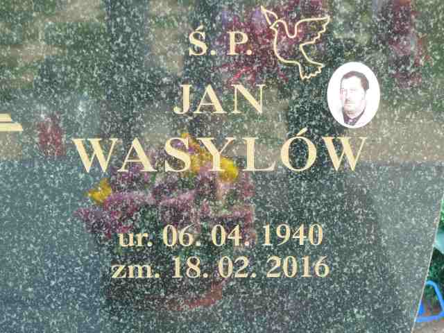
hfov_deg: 12.5
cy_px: 166
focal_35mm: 158
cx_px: 222
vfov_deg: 9.4
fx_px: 2027
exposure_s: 1/125
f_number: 4.5
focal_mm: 25.9
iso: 200
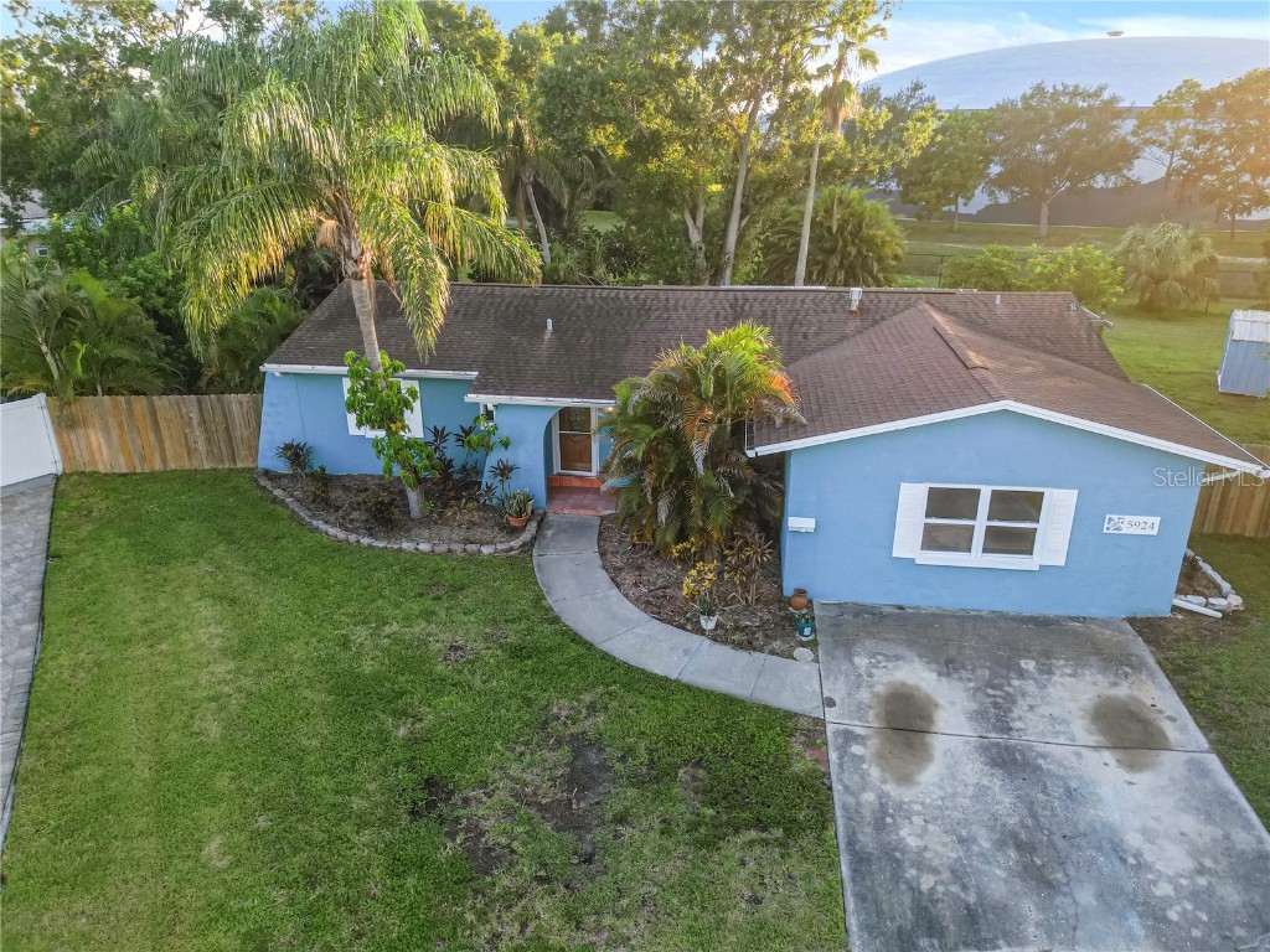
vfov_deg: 56.8
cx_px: 635
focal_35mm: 24
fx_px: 881
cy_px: 476
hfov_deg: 71.6
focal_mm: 6.72
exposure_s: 1/400
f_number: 1.7
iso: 100
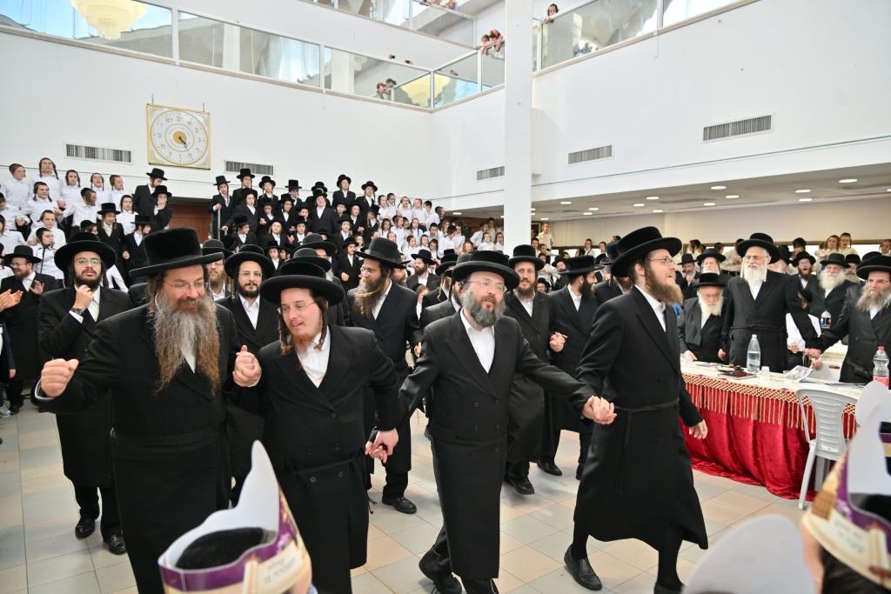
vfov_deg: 53.1
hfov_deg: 73.7
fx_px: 594
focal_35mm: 24
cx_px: 446
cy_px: 297
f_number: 4
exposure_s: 1/160
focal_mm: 24
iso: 200
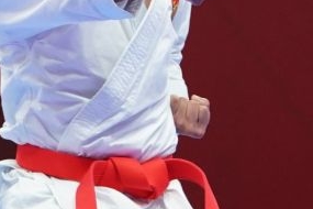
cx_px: 160
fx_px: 6972
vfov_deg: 1.7
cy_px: -10
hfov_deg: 2.6
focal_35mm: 802
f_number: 4
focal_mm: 127
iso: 2000
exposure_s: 1/500
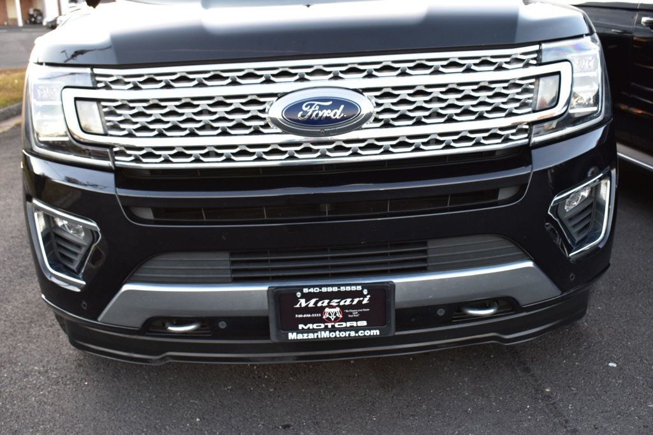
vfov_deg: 33.0
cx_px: 326
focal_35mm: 40
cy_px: 218
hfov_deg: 47.9
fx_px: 734
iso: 400
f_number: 7.1
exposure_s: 1/25
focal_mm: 27
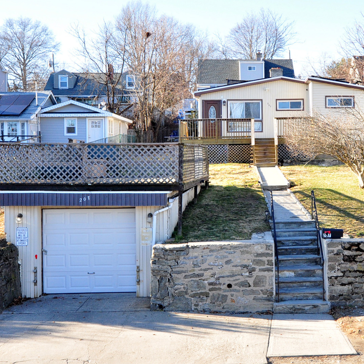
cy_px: 180
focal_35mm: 39
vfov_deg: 42.8
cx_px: 243
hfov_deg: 42.3
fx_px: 464
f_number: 8
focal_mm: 20
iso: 500
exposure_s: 1/200
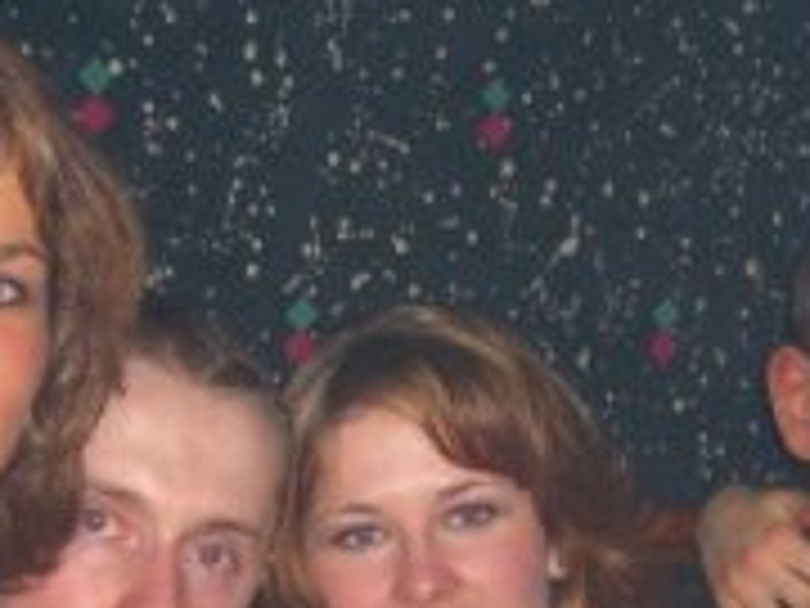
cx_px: 436
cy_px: 712
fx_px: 2972
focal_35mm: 127
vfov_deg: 11.5
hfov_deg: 15.5
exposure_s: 1/60
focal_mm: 7.9
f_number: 2.8
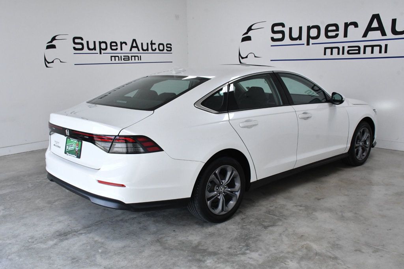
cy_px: 134
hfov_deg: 55.8
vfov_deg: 38.9
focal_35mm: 34
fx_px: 381
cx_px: 202
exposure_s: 1/500
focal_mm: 23
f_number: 11
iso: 2500
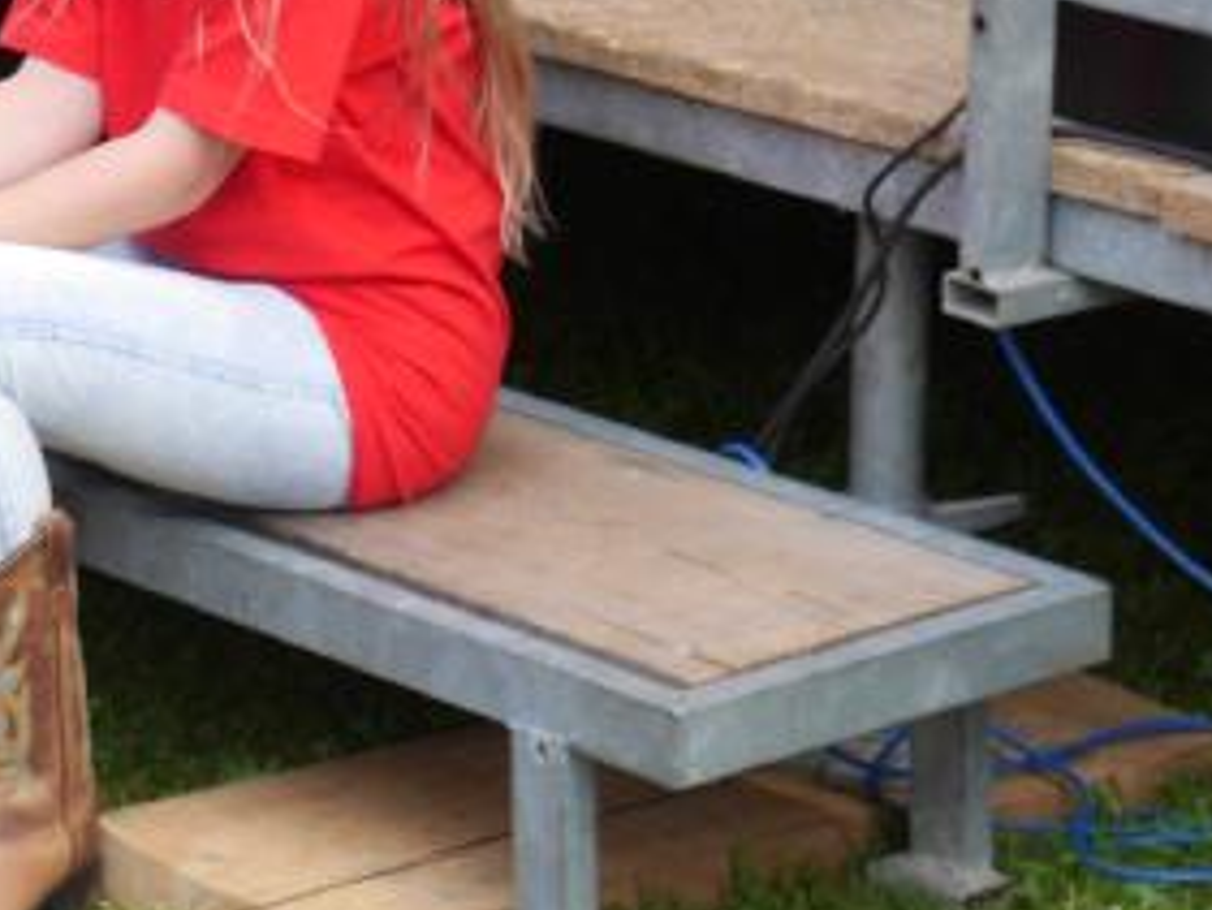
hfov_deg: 10.8
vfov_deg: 8.1
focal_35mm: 182
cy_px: -254
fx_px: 6375
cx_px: 17
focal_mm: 32
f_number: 6.3
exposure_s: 1/60
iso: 200
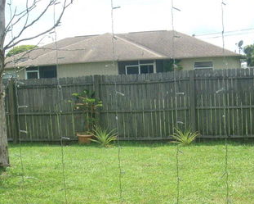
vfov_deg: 24.9
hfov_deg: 30.8
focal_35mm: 61
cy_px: 136
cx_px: 157
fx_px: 459
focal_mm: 6.4
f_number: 5.7
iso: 64
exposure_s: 1/116
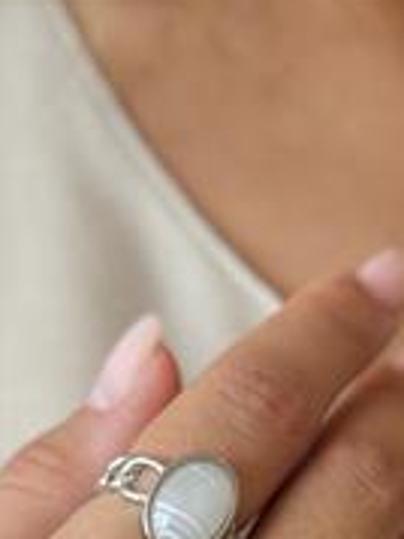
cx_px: 163
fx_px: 2228
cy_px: 787
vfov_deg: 13.1
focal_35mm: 143
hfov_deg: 10.4
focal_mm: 6.76
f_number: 1.78
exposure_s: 1/50
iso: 100
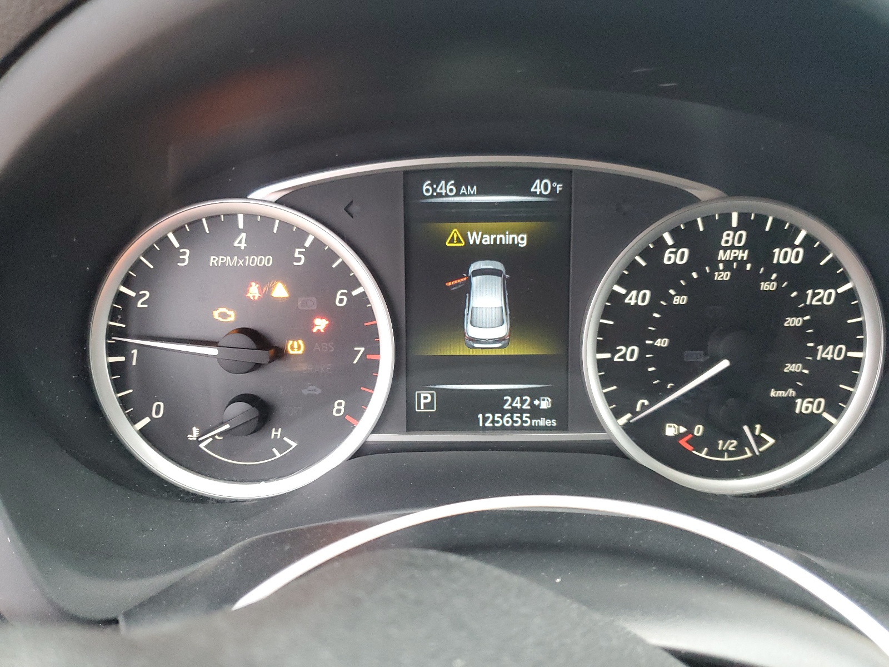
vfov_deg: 53.1
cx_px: 444
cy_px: 334
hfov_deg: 67.3
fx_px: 668
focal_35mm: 26
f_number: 1.5
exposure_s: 1/60.2
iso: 372
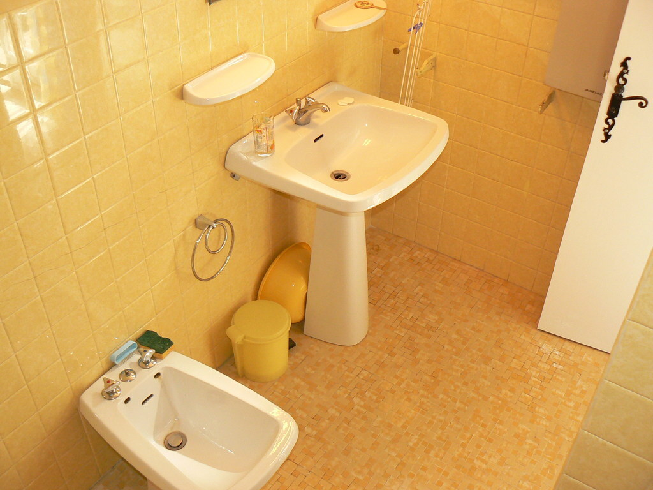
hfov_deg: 51.4
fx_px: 679
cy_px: 245
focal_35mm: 36
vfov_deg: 39.7
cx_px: 326
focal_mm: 6
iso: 200
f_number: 2.8
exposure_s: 1/40
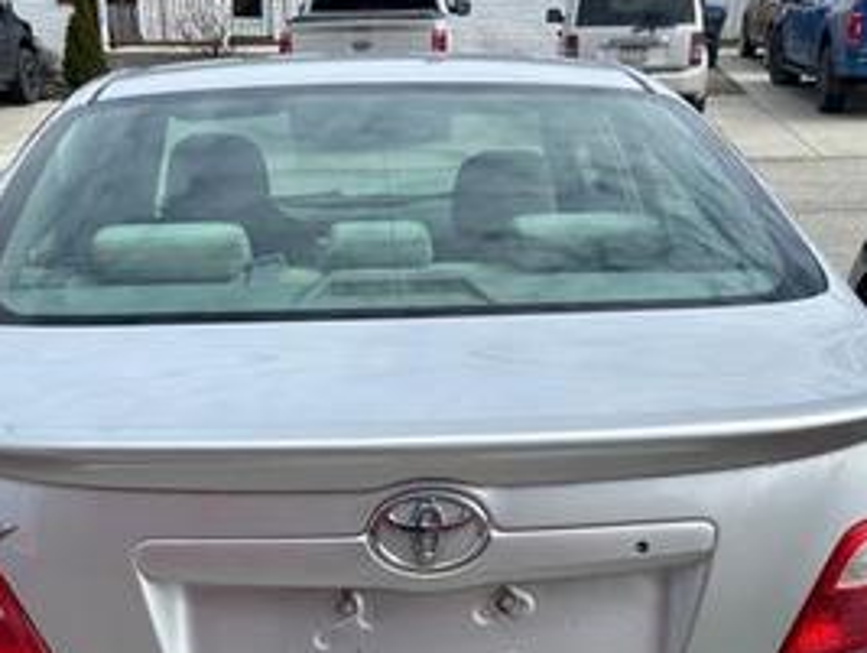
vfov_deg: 28.7
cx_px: 396
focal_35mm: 49
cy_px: 575
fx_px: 1229
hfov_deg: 38.8
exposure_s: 1/4630
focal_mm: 5.7
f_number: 1.5
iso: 50
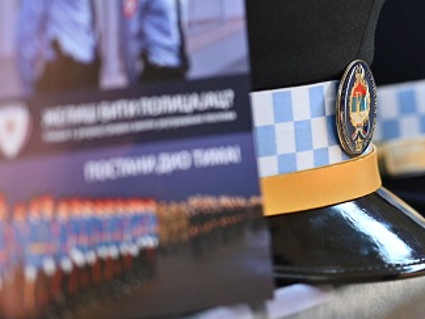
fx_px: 3929
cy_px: 121
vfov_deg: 4.6
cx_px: 371
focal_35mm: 320
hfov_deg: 6.2
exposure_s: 1/500
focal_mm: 135
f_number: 2.8
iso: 1600
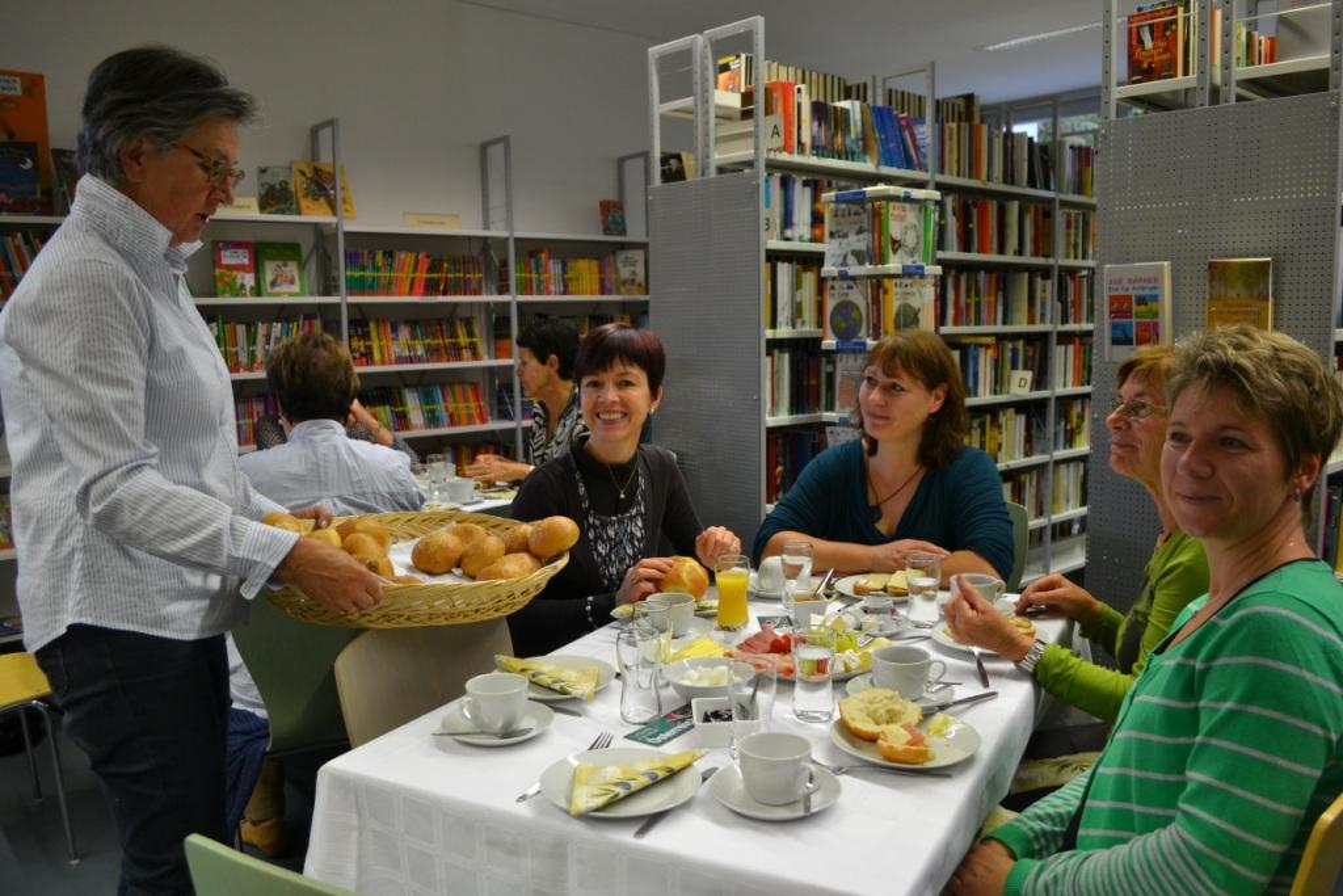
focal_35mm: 27
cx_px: 672
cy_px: 448
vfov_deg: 47.9
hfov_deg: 67.4
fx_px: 1007
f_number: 3.5
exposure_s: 1/60
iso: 450
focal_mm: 18
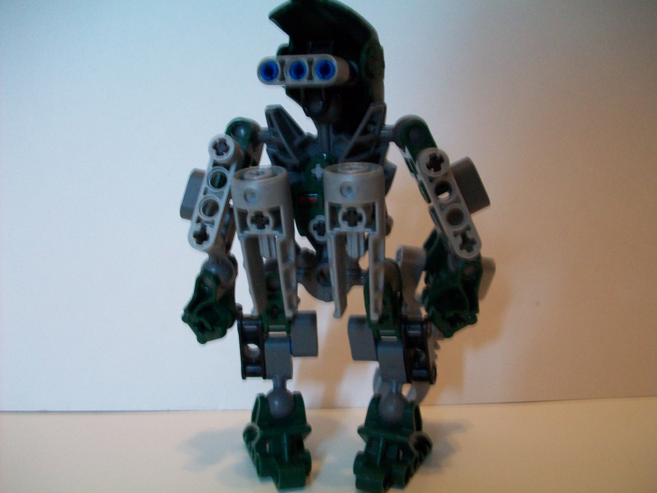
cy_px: 246
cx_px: 328
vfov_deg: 41.8
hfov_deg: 54.0
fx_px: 645
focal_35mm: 34
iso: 160
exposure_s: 1/8
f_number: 2.8
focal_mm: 5.7
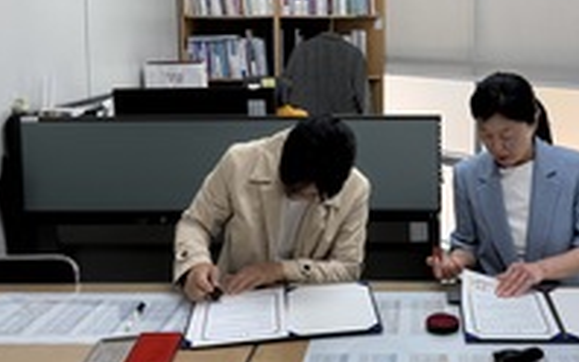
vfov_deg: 28.2
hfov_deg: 43.5
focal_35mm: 45
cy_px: 86
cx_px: 401
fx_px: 710
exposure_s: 1/233
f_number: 1.78
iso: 80
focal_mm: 6.76
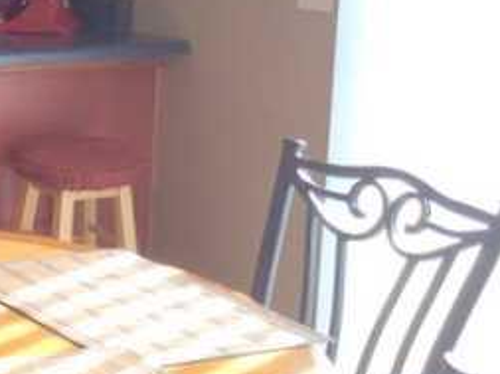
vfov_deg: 14.5
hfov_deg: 17.3
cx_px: -275
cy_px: 61
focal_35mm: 101
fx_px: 1457
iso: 40
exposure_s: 1/60
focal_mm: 3.3
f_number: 2.4
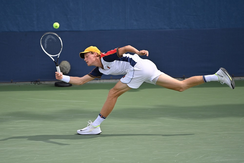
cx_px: 122
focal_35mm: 380
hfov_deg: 5.4
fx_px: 2575
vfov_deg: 3.6
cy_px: 82
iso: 320
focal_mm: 380
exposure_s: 1/2500
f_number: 4
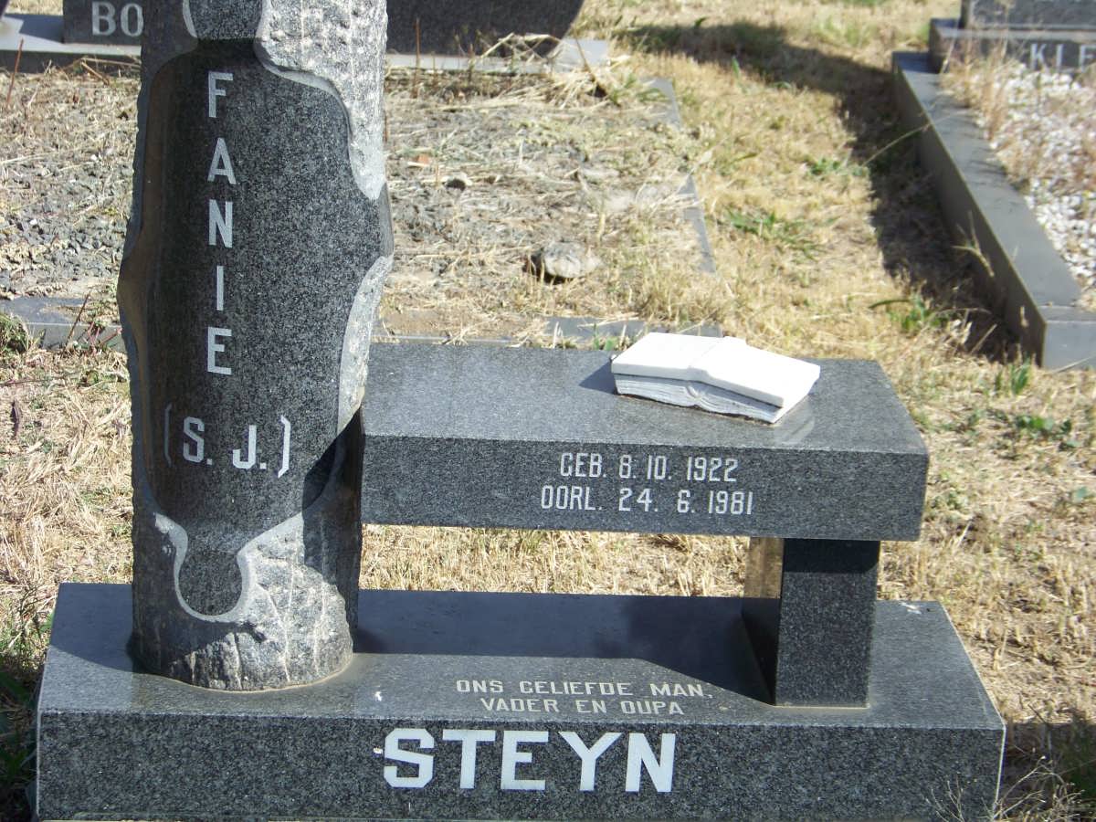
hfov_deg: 20.4
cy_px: 411
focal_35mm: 96
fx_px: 3040
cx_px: 548
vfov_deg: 15.4
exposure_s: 1/500
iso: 64
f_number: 3.2
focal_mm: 16.2
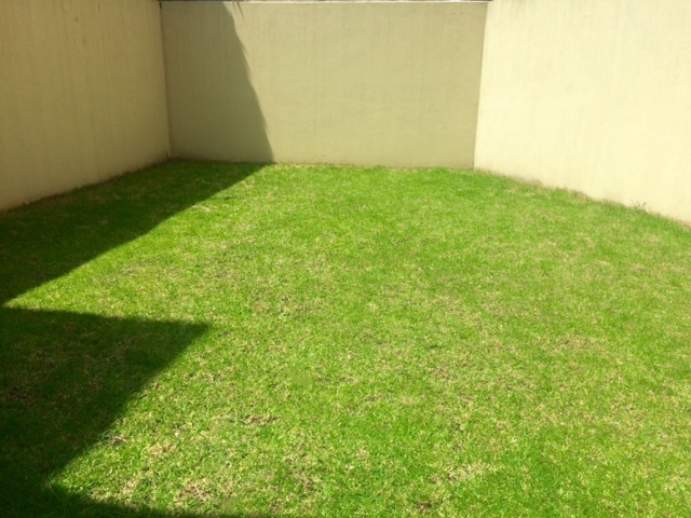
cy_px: 259
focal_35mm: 29
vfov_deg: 48.2
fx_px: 579
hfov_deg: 61.7
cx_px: 346
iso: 32
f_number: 2.2
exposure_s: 1/1786
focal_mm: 4.15
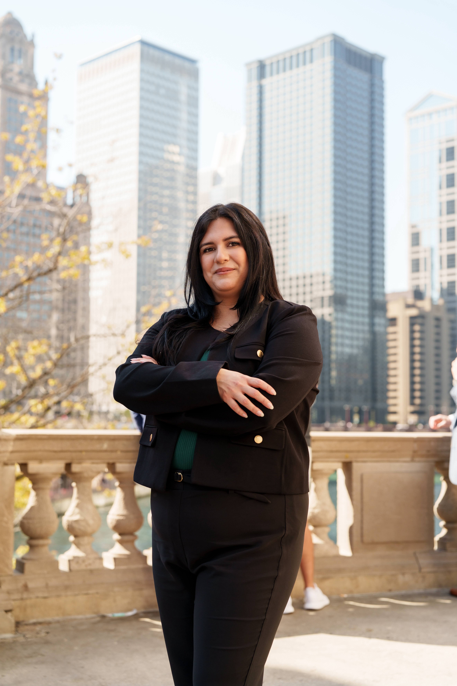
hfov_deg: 27.0
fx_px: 952
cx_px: 228
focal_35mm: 50
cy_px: 343
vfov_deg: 39.6
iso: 160
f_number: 3.2
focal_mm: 50
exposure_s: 1/800
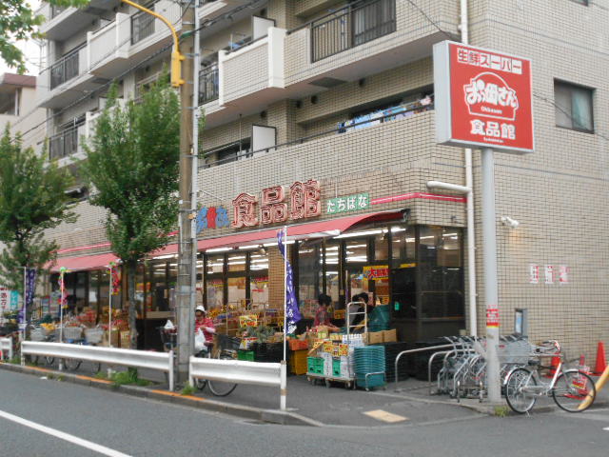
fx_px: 880
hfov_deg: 38.2
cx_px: 304
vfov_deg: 29.1
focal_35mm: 50
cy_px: 228
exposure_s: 1/250
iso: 500
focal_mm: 8.8
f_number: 4.5
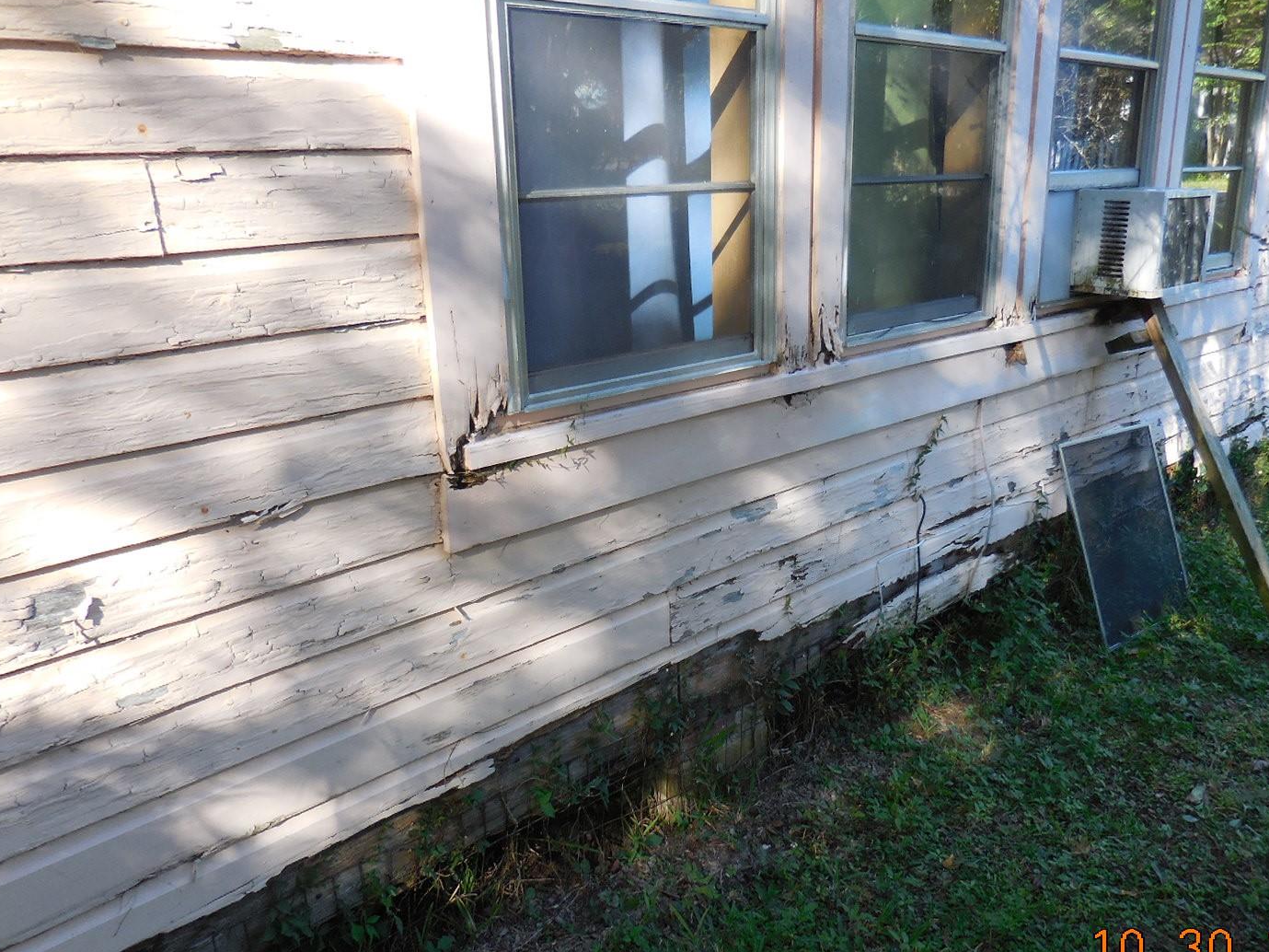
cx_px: 707
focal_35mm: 29
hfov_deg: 61.5
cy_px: 504
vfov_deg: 48.2
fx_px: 1063
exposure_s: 1/125
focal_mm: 4.5
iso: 125
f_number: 3.3
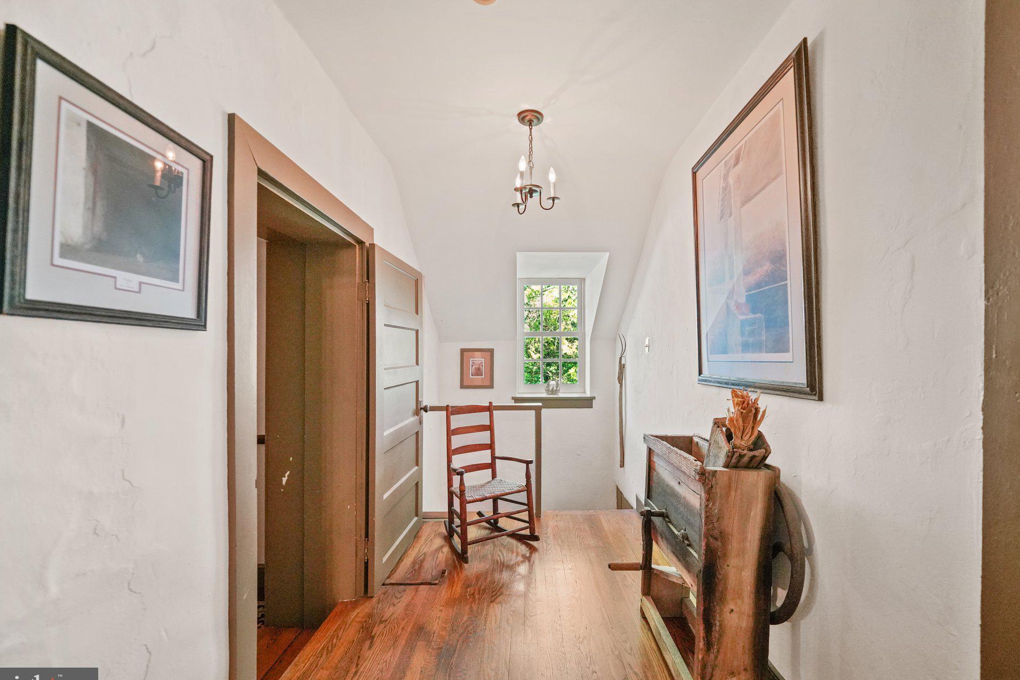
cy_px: 339
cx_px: 531
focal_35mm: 13
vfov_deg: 85.5
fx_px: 368
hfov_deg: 108.3
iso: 2500
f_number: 4
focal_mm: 12
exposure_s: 1/30
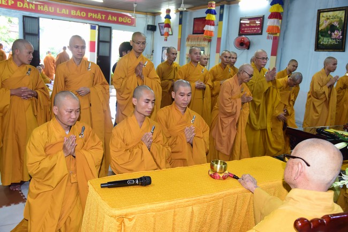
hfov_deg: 58.7
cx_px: 174
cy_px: 116
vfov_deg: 41.2
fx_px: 309
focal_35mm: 32
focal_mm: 32
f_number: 5.6
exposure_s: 1/40
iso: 1600
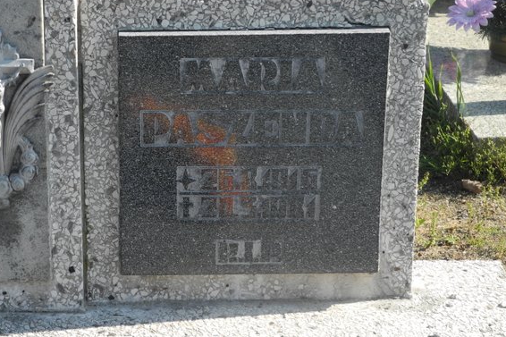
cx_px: 166
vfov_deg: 13.7
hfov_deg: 20.3
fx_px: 1405
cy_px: 115
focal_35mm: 100
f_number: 4
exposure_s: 1/400
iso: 100
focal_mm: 14.5
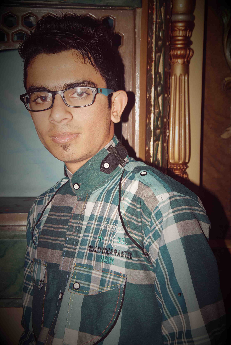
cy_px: 172
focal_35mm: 78
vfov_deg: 26.0
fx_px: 749
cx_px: 116
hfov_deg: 17.5
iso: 160
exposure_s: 1/80
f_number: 8
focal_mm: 52
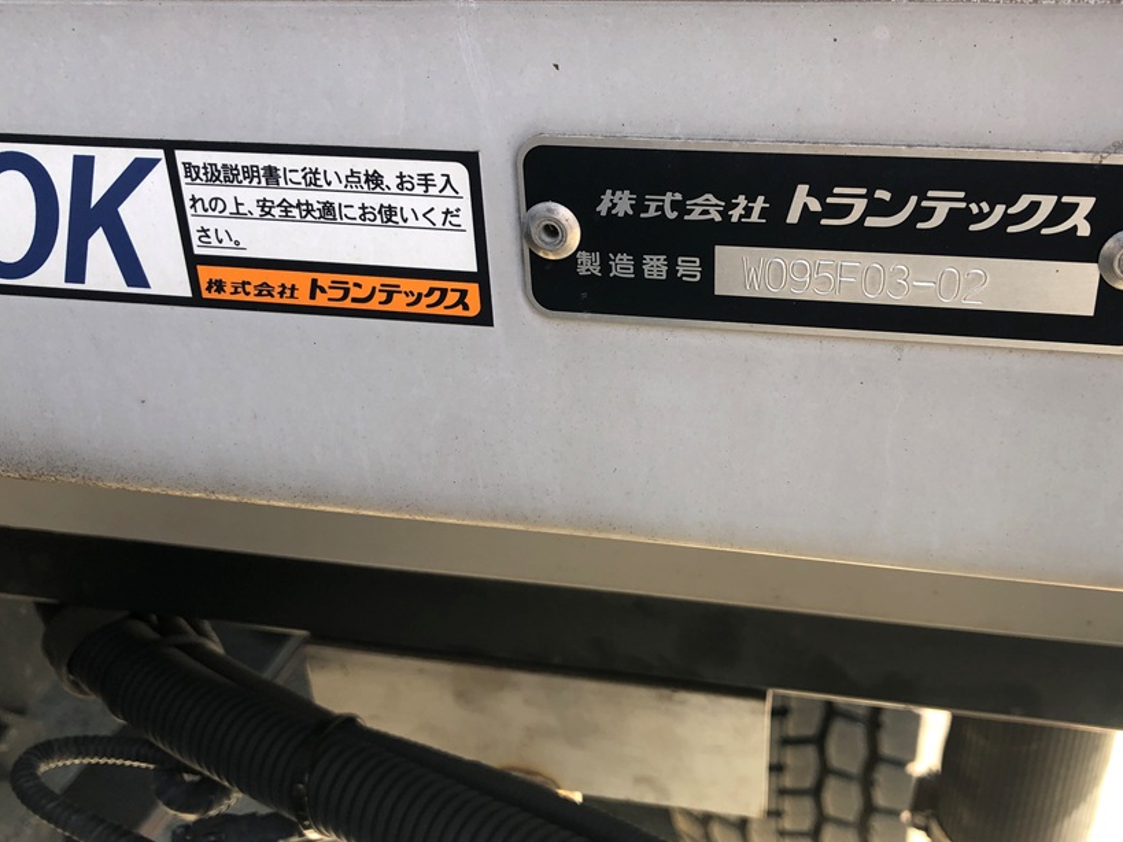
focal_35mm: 35
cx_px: 629
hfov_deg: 52.5
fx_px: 1135
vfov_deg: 40.6
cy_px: 358
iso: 25
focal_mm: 4
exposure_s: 1/120
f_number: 1.8
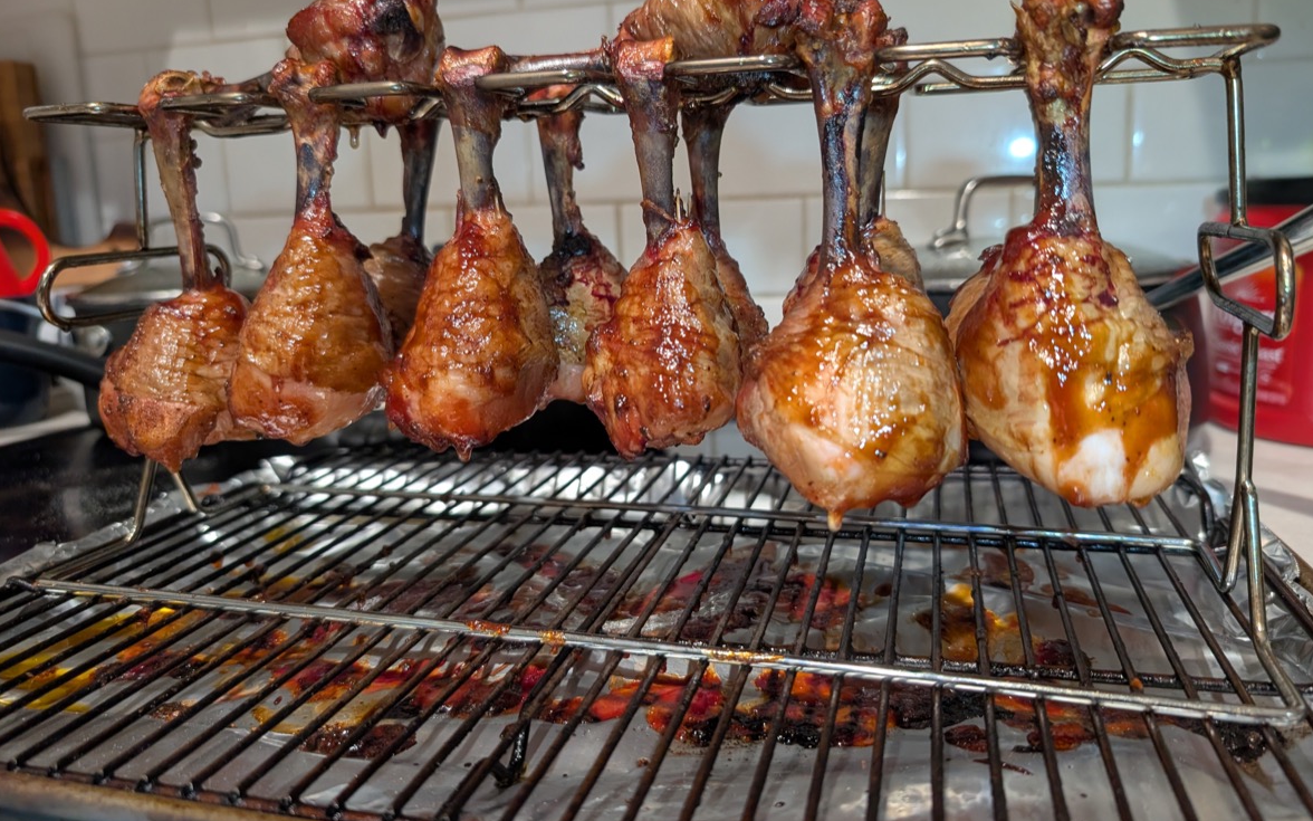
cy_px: 374
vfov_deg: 47.5
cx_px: 665
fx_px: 930
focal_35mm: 26
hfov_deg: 70.4
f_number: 1.68
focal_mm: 6.9
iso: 795
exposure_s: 1/120
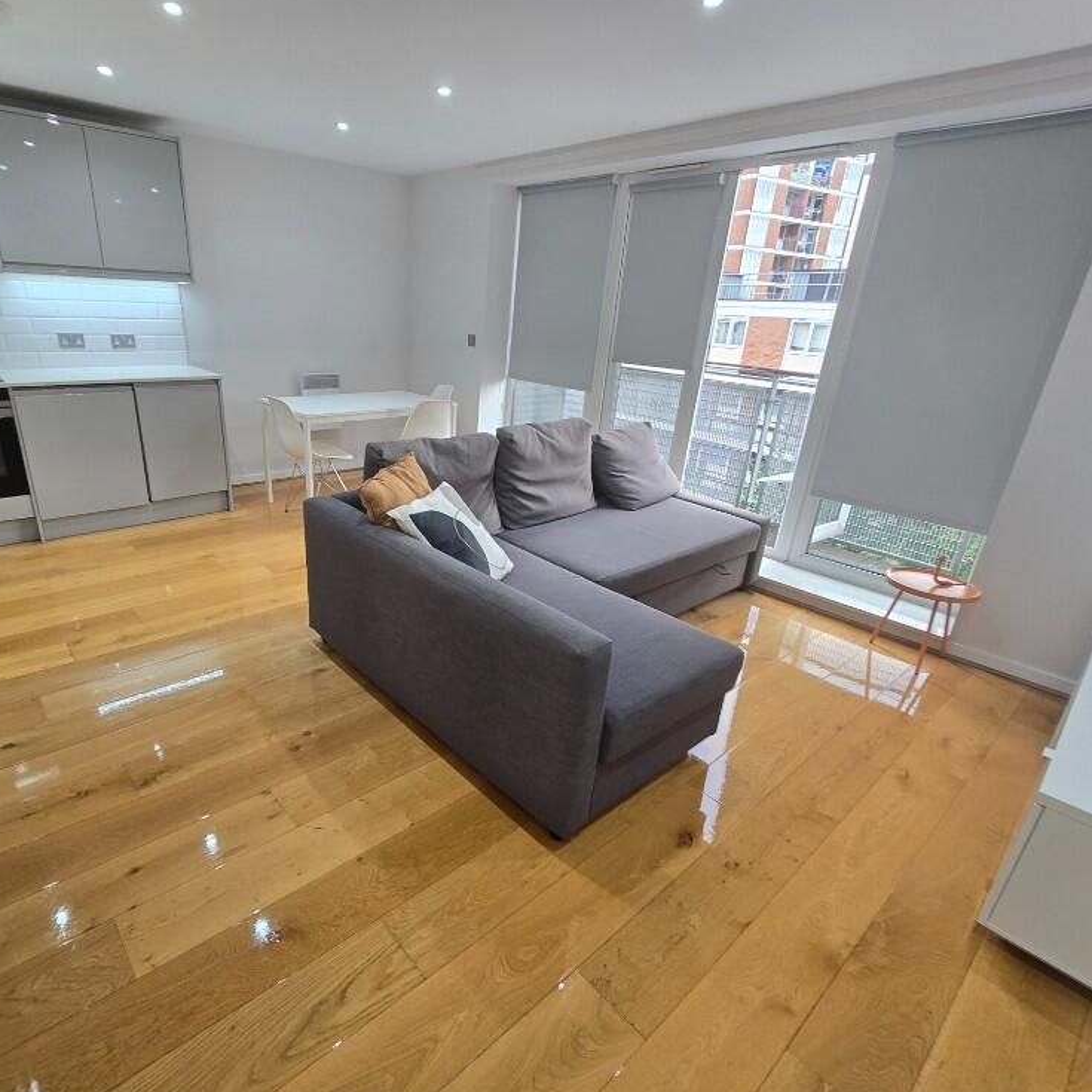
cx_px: 452
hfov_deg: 86.6
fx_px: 571
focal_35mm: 16
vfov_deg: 87.4
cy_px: 560
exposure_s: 1/50
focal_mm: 2.2
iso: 100
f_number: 2.2
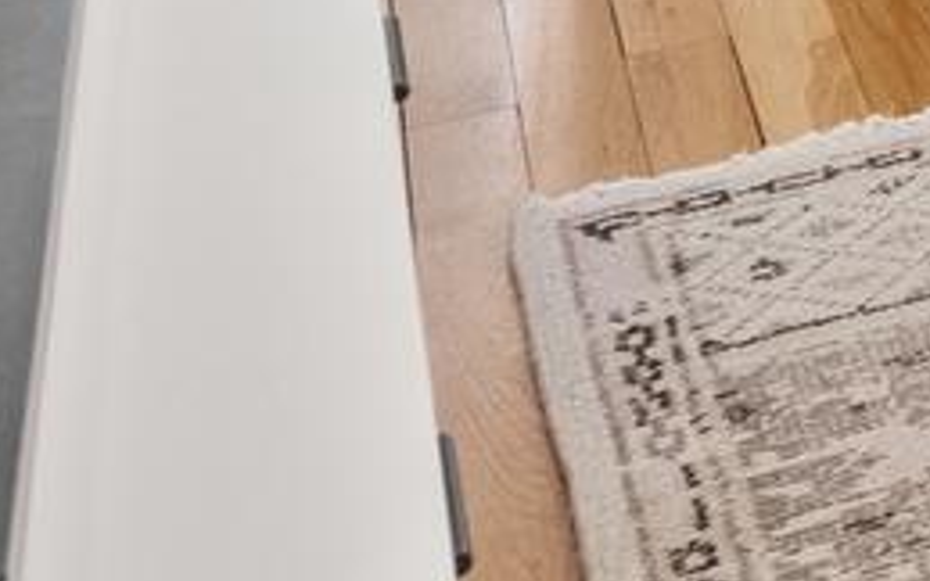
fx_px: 3270
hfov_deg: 10.9
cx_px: 2786
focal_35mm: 129
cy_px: -1246
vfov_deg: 8.3
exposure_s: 1/6
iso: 800
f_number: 8
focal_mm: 16
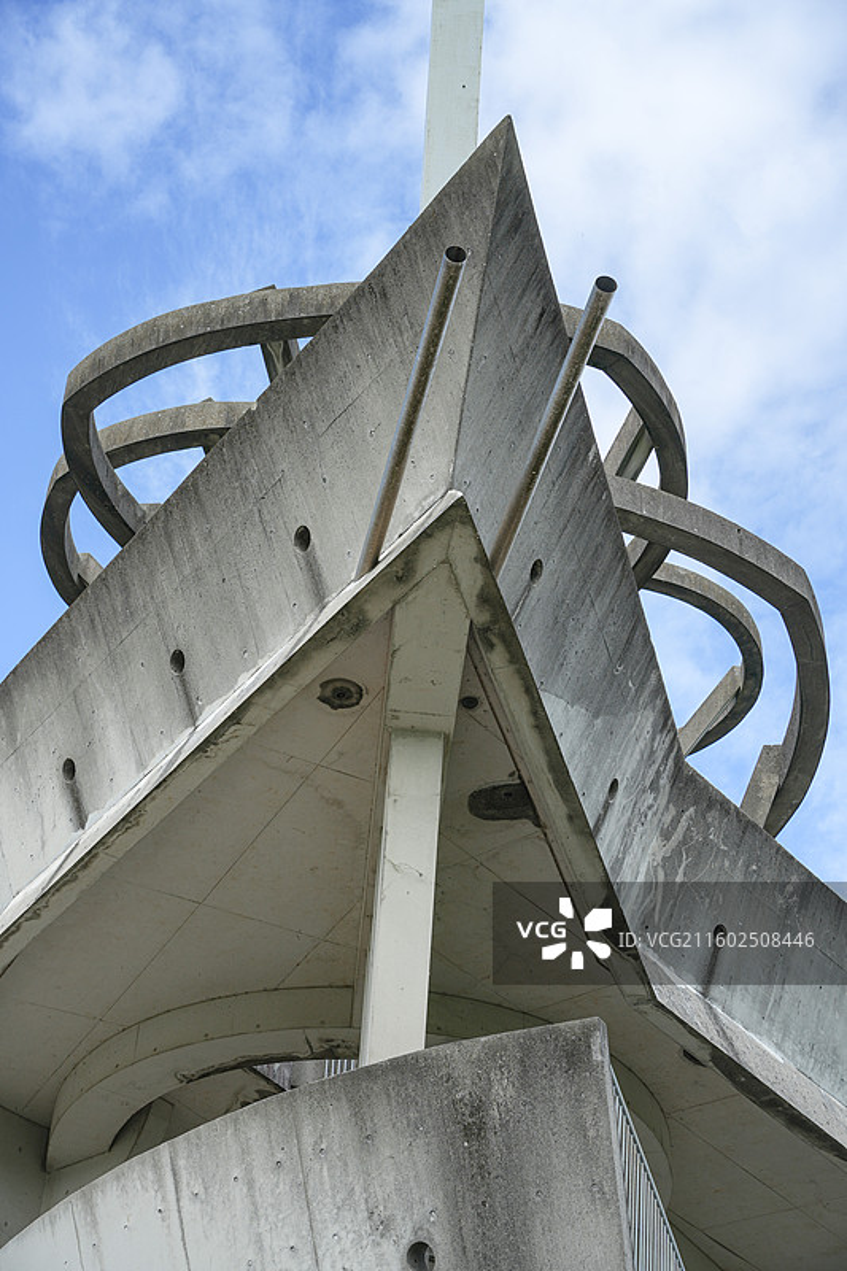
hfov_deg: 23.8
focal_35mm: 57
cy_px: 636
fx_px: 2012
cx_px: 424
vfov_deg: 35.1
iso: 100
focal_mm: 57
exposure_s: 1/320
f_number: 8
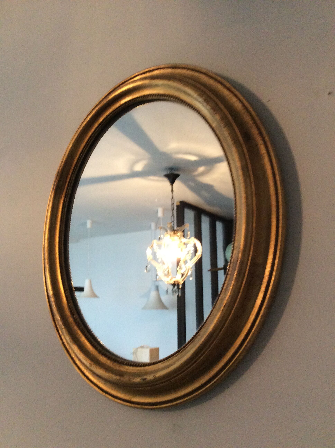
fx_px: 414
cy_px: 224
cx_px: 168
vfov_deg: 56.9
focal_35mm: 32
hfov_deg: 44.1
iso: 200
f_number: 2.4
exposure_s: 1/25
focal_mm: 3.3
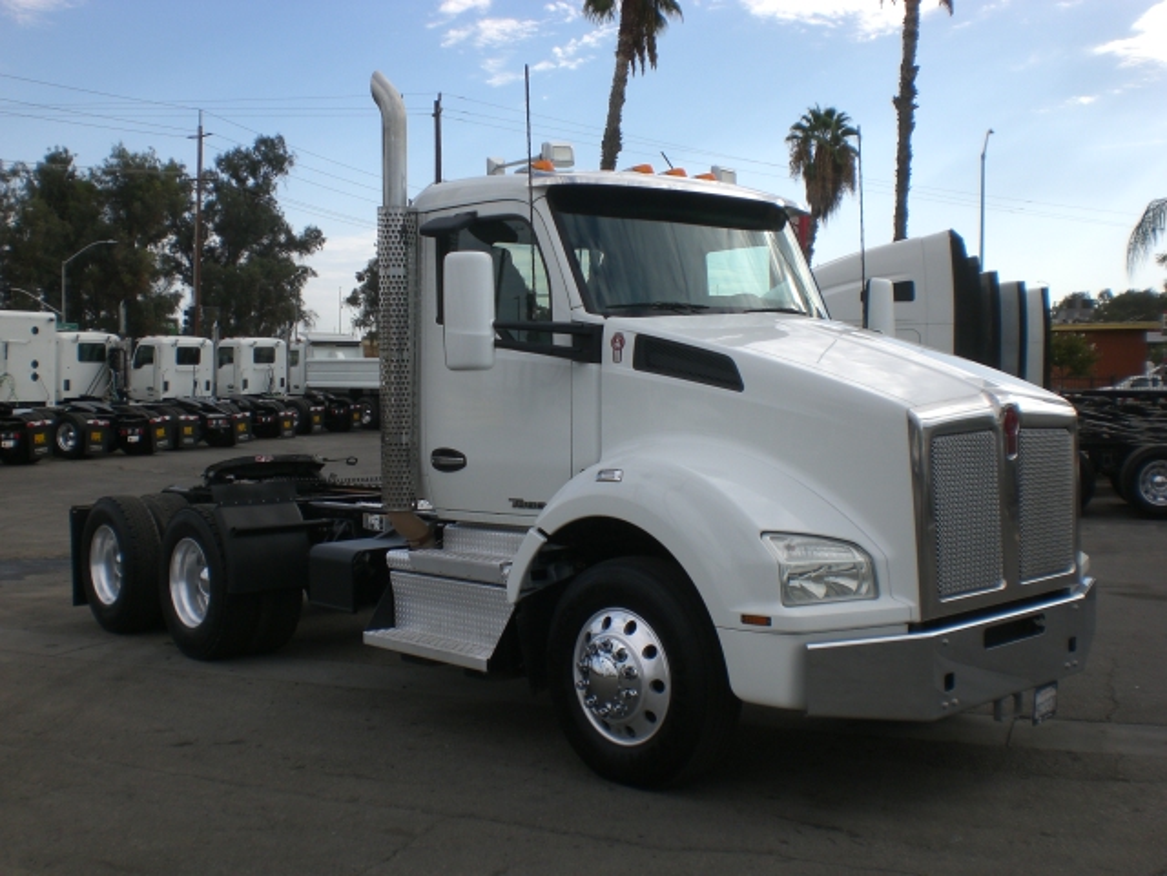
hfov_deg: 49.0
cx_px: 584
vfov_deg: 37.7
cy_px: 438
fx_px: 1281
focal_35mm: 38
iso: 50
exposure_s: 1/400
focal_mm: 6.3
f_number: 4.4
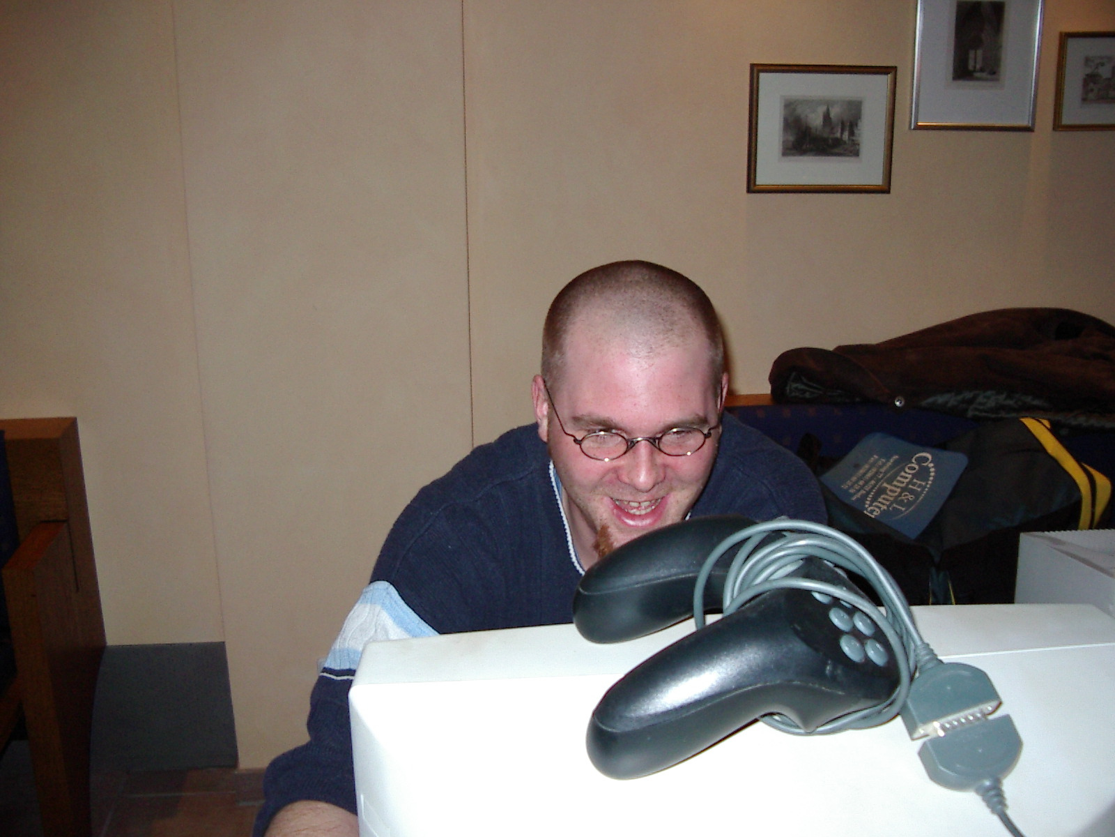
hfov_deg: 49.0
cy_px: 418
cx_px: 558
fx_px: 1224
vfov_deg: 37.7
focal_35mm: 38
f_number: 2.6
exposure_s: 1/60
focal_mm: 5.8
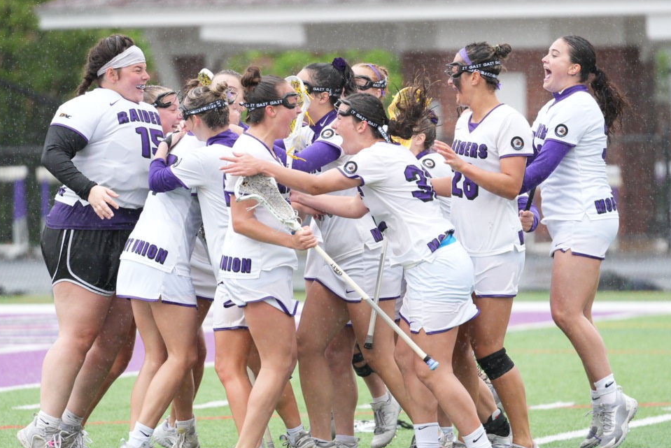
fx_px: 6286
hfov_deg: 6.1
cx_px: 309
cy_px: 222
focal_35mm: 337
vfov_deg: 4.1
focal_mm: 200
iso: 1000
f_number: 2.8
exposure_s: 1/1600
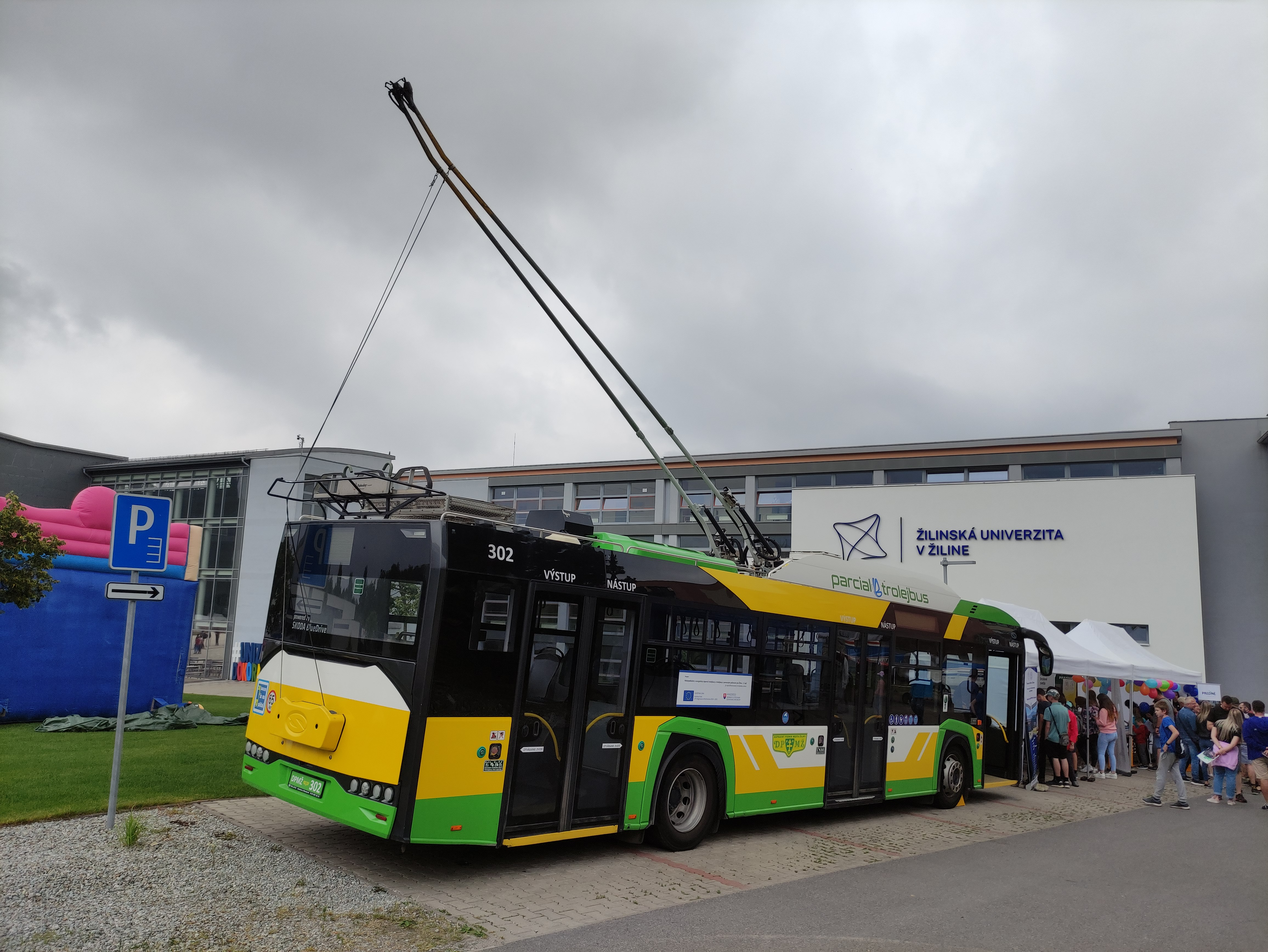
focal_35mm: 25
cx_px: 634
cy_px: 476
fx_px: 916
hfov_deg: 69.4
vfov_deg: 54.9
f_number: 1.89
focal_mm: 5.43
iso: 100
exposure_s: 1/878
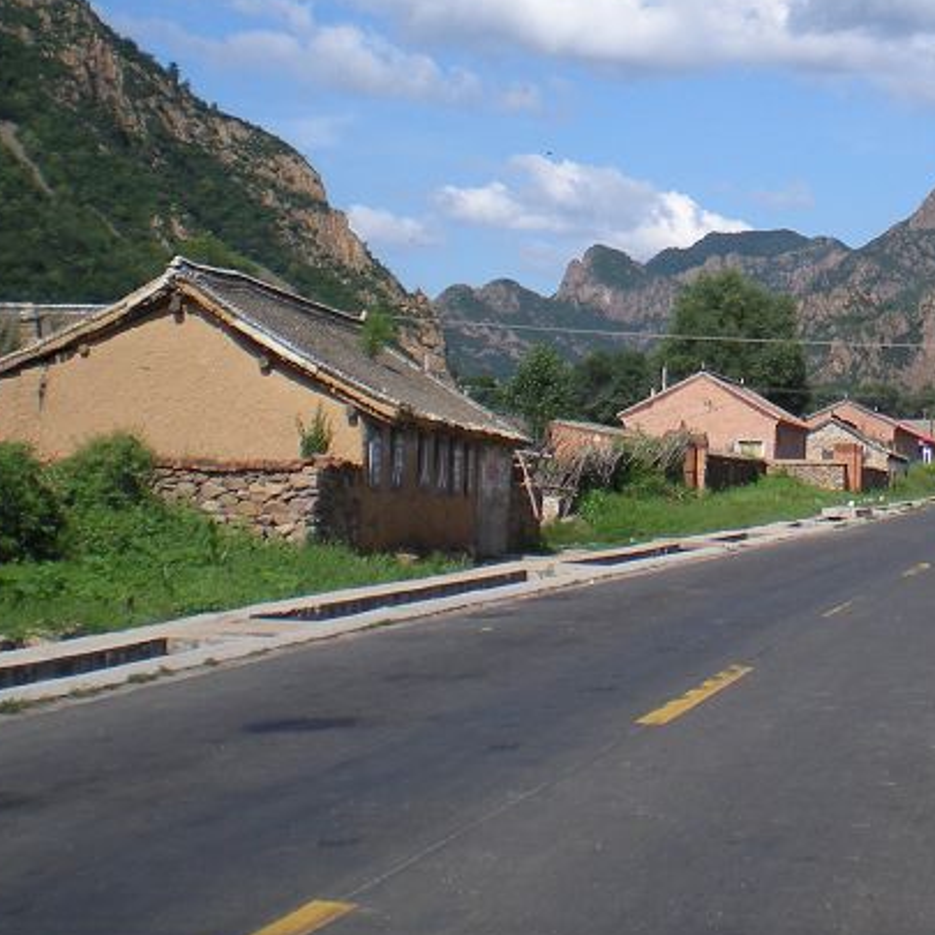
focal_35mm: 83
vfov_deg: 20.6
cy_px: 134
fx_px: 2536
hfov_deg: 20.2
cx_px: 935
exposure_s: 1/644
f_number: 4.6
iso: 64
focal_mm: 6.3
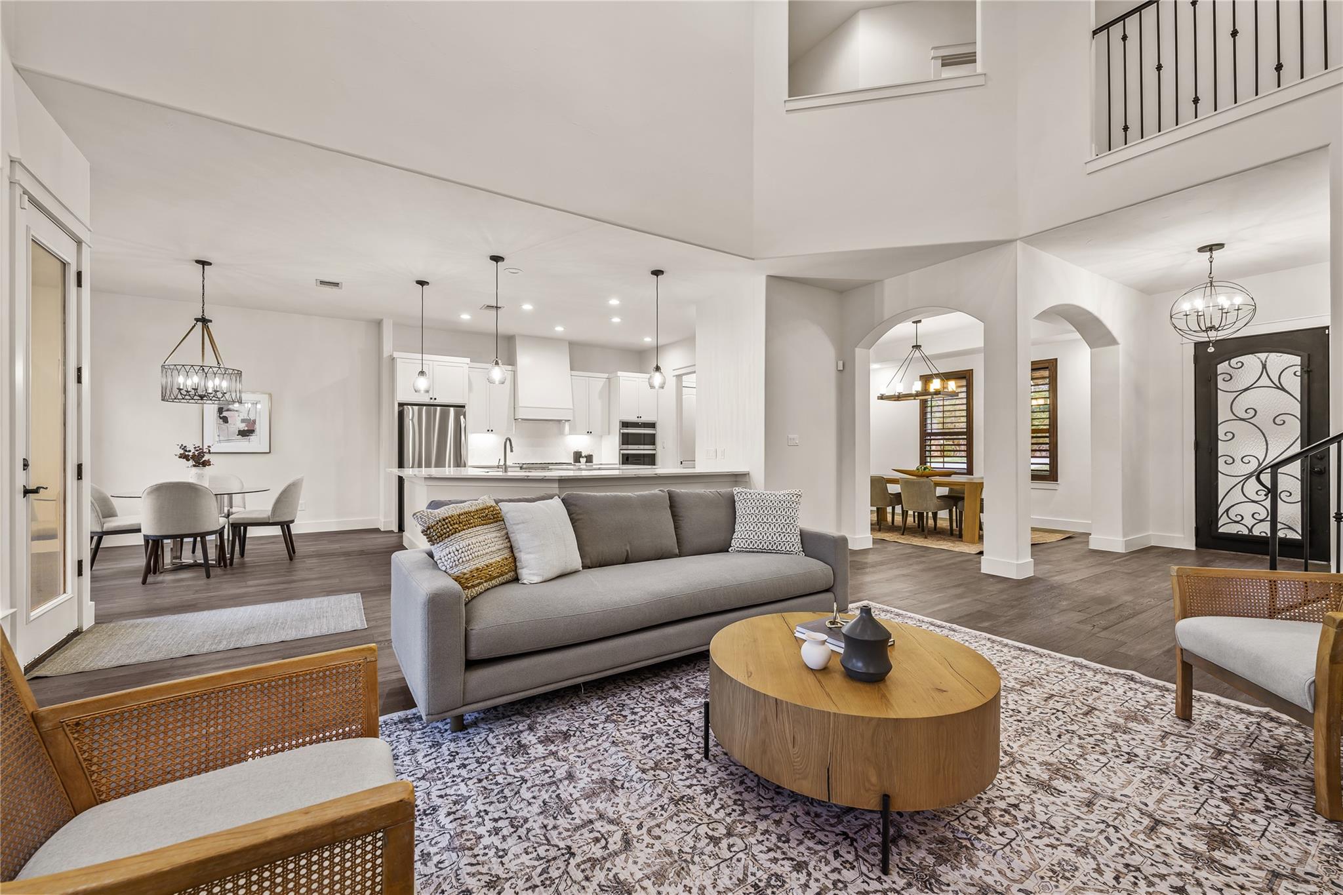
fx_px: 541
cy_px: 448
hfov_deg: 102.3
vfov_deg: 79.2
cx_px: 672
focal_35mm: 14
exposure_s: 1.3
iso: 250
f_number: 8
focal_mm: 14.5
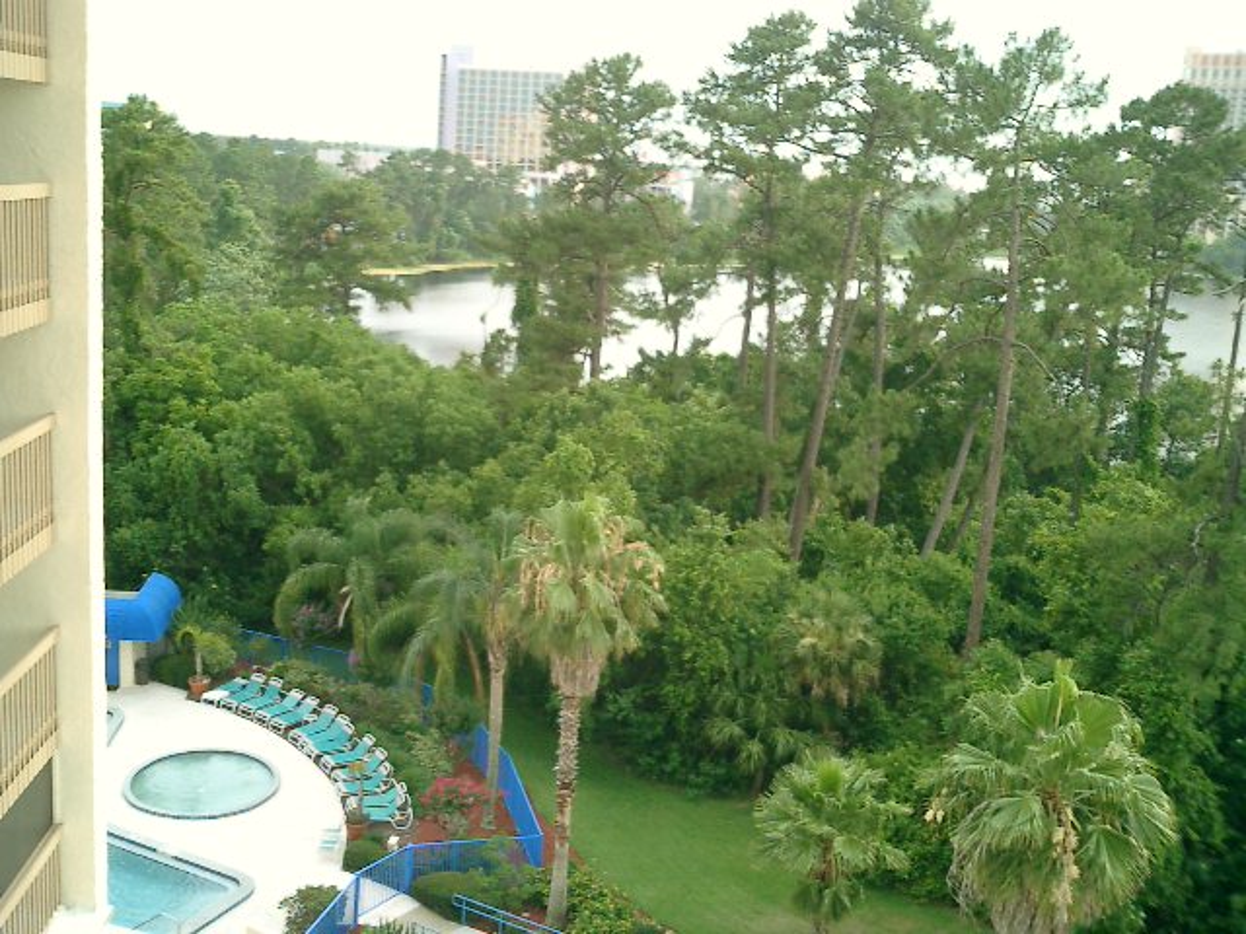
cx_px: 623
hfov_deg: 51.4
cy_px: 467
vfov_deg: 39.7
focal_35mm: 36
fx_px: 1296
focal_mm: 7.5
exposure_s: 1/30
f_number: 3.2
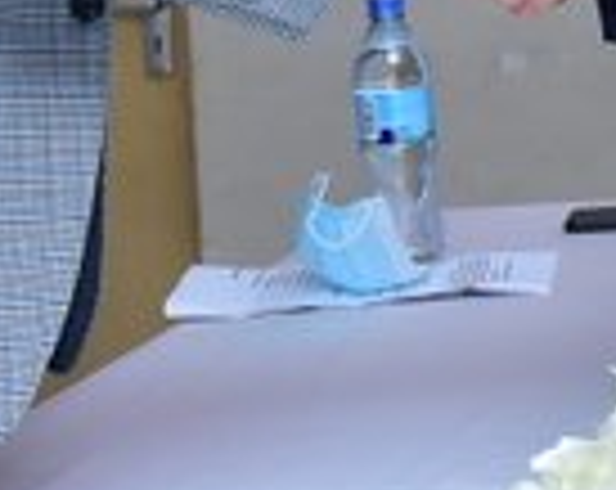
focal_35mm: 231
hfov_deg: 8.3
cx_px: 634
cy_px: -387
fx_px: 4206
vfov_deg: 6.5
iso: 640
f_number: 5.6
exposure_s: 1/200
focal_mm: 35
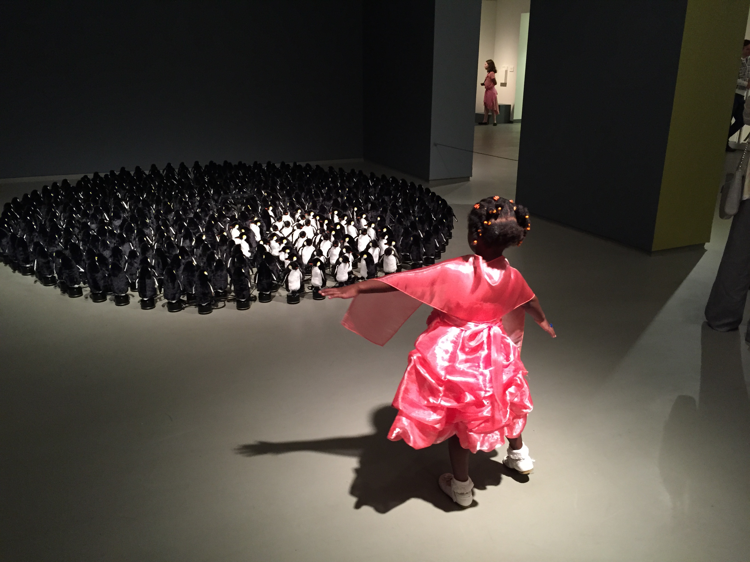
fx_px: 628
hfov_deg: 61.7
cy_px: 281
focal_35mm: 29
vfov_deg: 48.2
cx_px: 375
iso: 250
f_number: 2.2
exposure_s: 1/24
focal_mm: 4.15
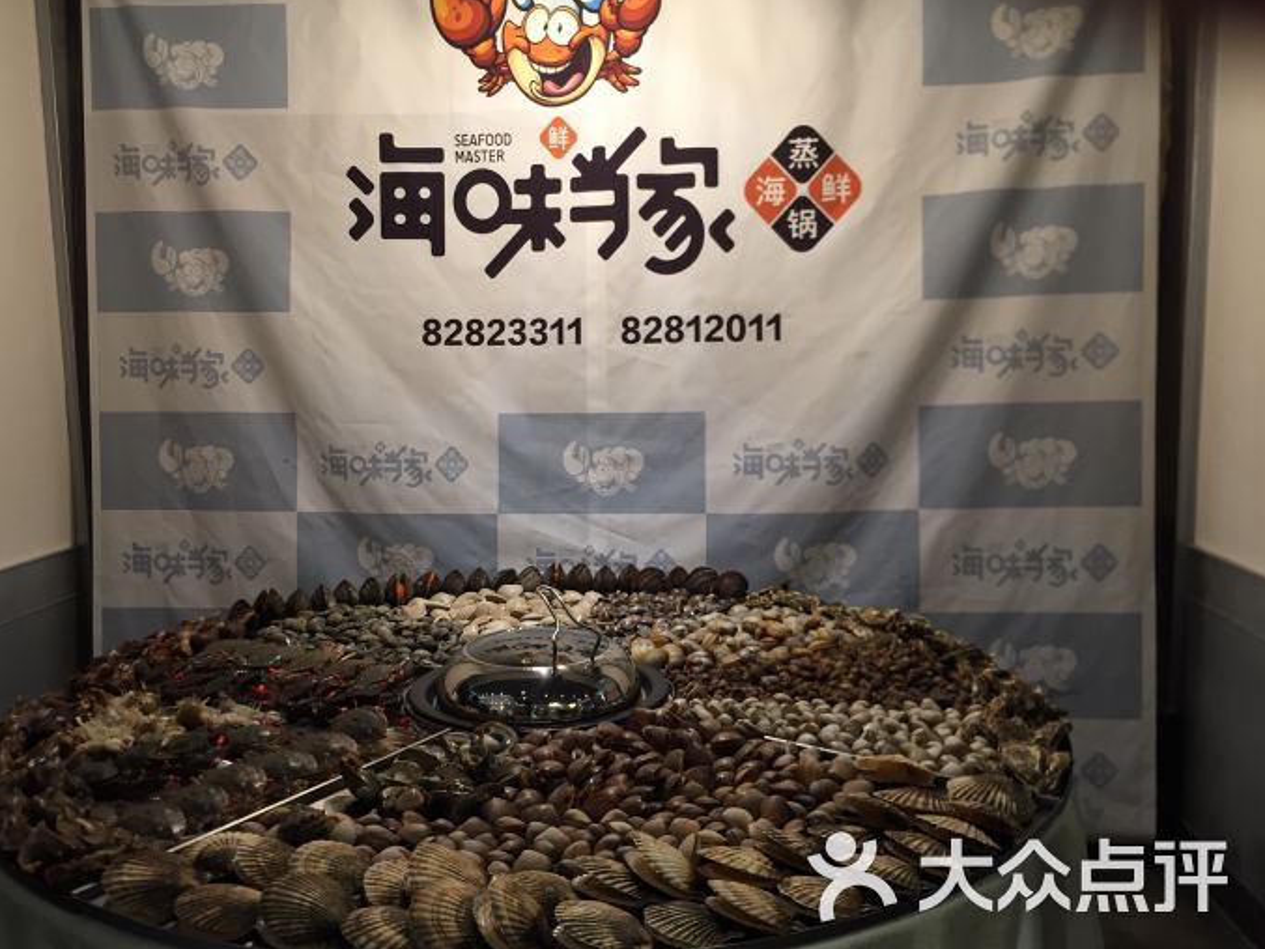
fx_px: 1097
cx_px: 622
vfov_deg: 46.8
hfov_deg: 60.0
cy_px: 483
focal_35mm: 30
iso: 80
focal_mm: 4.15
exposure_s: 1/33
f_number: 2.2
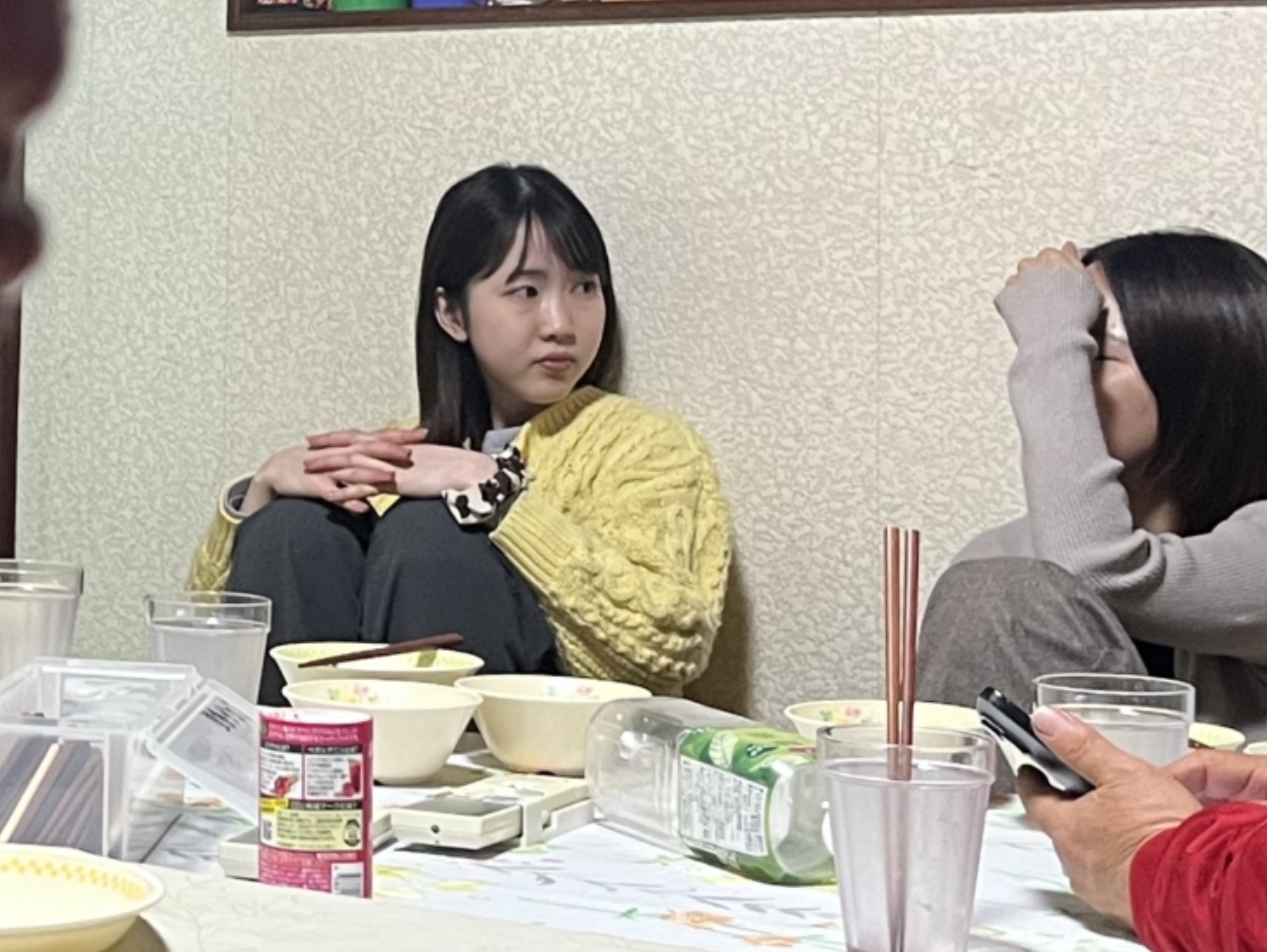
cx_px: -54
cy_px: 61
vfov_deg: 16.0
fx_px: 3332
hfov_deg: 20.7
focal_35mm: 91
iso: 200
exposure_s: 1/52
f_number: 1.6
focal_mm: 5.1
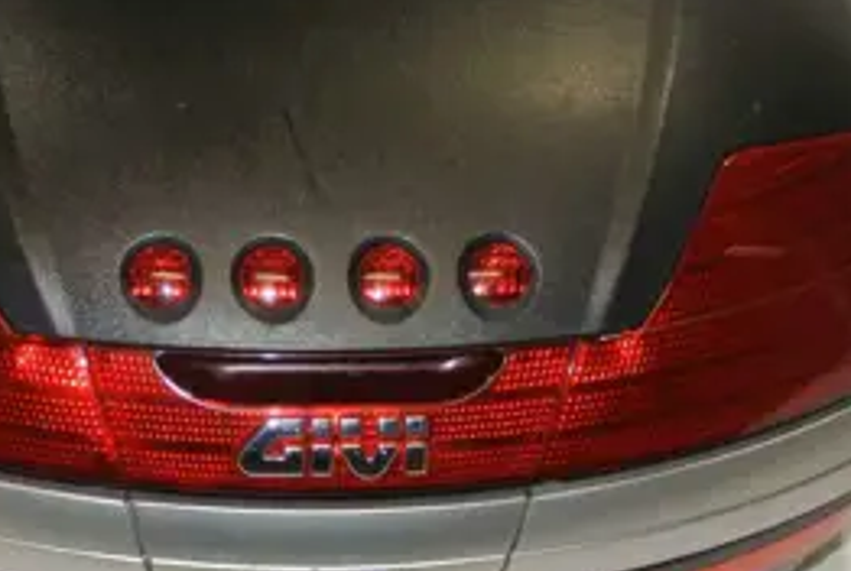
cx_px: 325
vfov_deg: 16.7
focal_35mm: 82
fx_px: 1943
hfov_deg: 24.6
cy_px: 295
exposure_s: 1/60
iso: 200
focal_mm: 15.1
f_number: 4.2
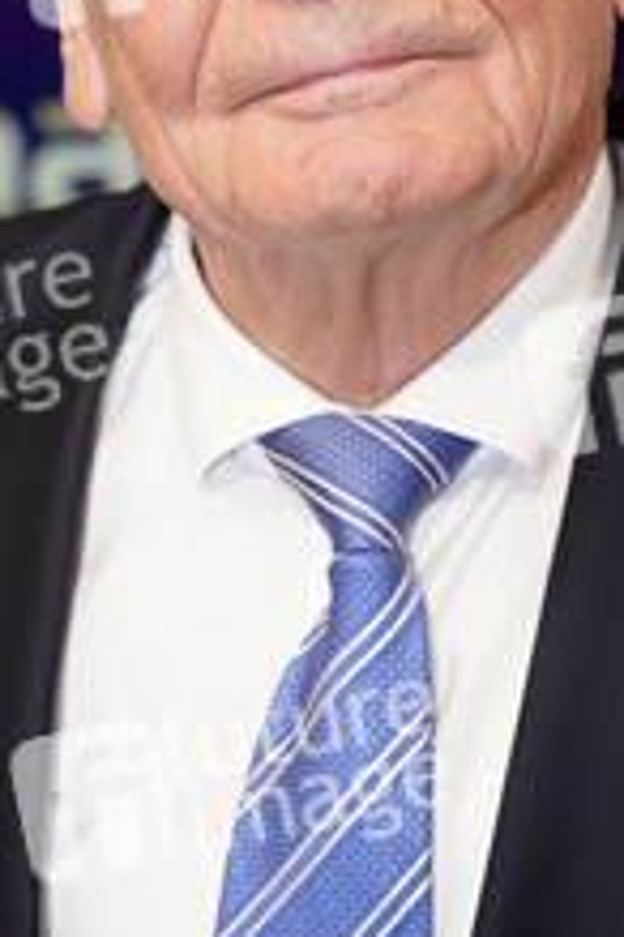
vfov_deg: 12.0
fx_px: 4420
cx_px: 355
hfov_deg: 8.1
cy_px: 141
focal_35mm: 170
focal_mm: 93
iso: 2000
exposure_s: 1/125
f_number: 5.6
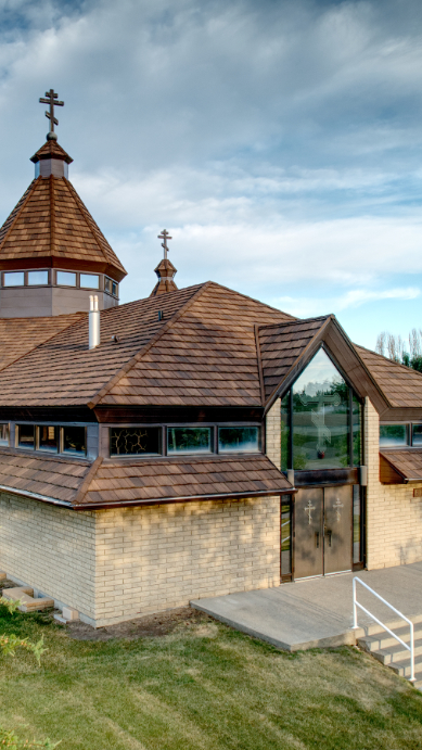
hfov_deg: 33.5
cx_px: 152
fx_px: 696
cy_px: 377
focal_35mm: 35
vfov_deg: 56.6
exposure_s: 1/240
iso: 110
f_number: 2.8
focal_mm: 8.4
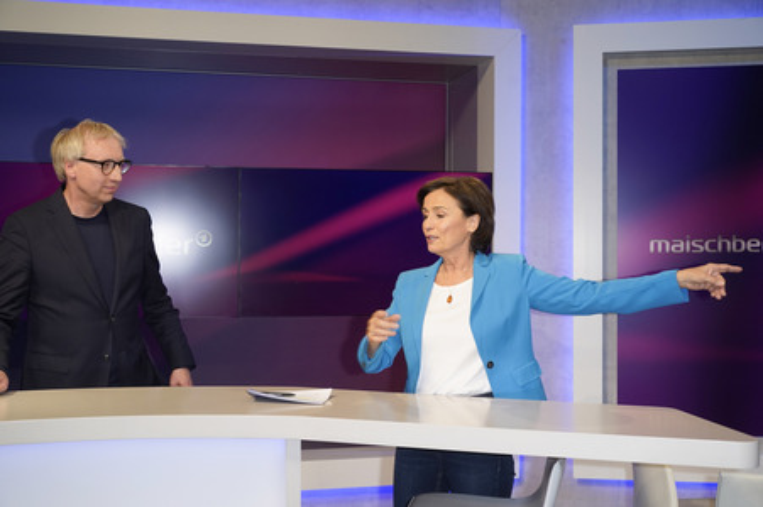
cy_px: 254
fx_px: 911
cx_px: 382
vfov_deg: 31.1
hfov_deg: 45.5
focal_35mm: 43
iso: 2000
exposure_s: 1/160
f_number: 5.6
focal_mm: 43
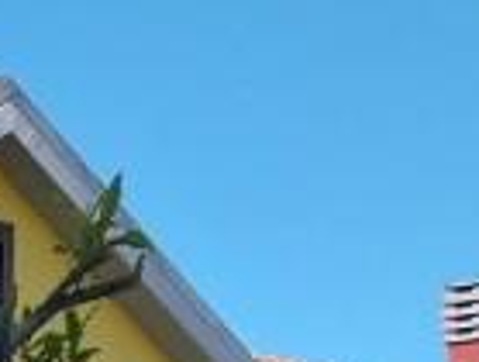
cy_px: 796
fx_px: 2650
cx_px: -300
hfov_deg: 9.9
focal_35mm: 191
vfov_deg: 7.4
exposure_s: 1/817
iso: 25
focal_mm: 4
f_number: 1.8
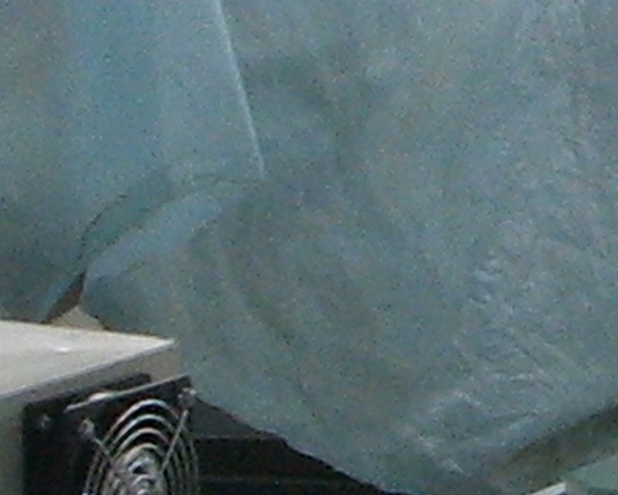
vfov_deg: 5.1
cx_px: 1367
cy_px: 155
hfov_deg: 6.1
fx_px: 5600
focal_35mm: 306
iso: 100
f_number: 3.5
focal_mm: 6.6
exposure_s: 1/90
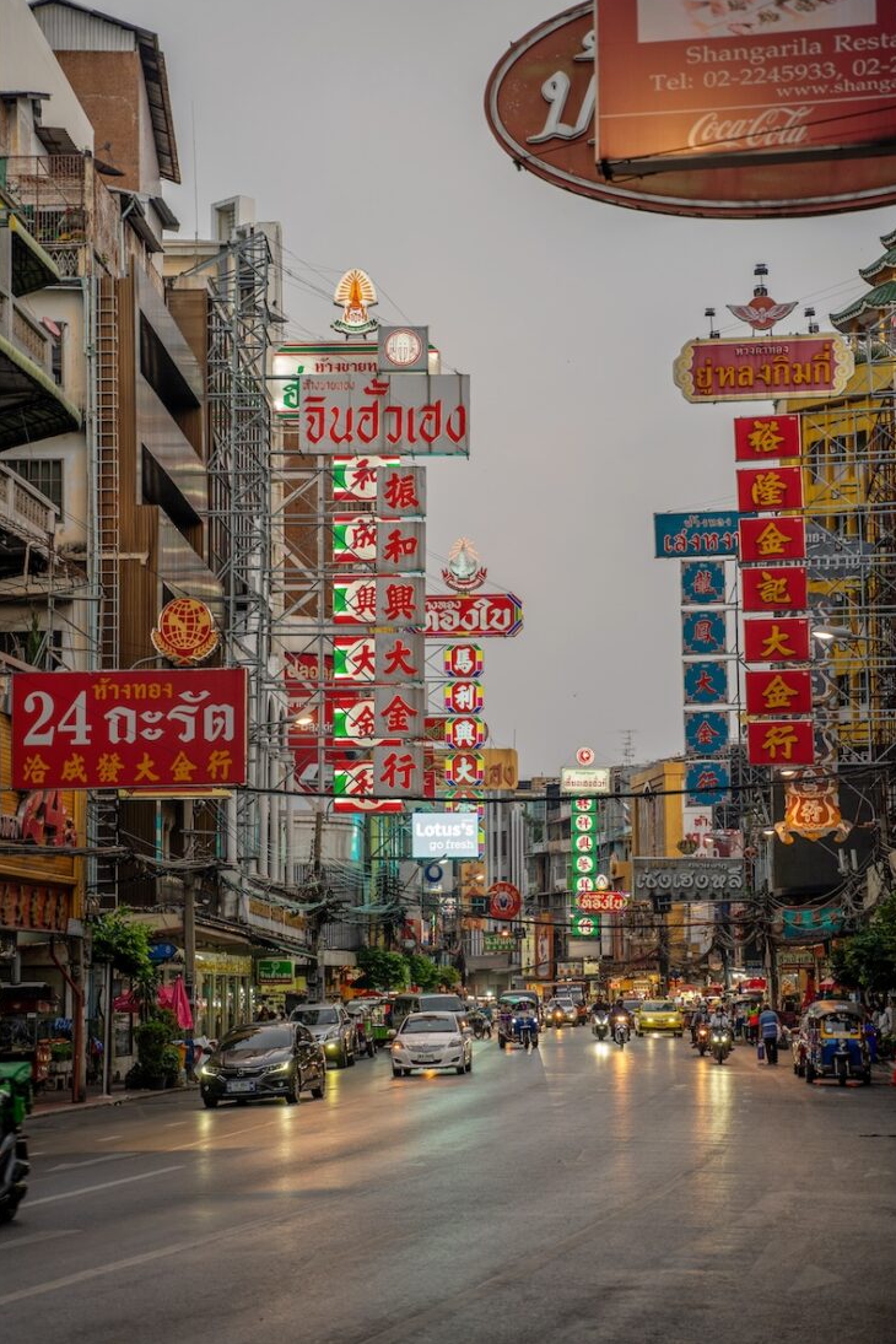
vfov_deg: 26.7
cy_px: 664
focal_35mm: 76
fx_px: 2837
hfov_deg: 17.9
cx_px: 450
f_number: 4
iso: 640
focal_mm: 75
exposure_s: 1/160
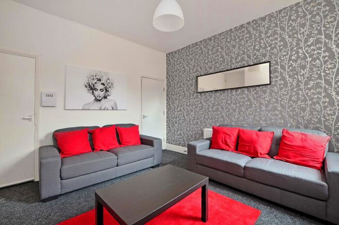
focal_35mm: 15
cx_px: 170
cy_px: 112
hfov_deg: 100.5
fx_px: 141
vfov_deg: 77.0
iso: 320
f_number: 9
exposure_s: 1/6
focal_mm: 10
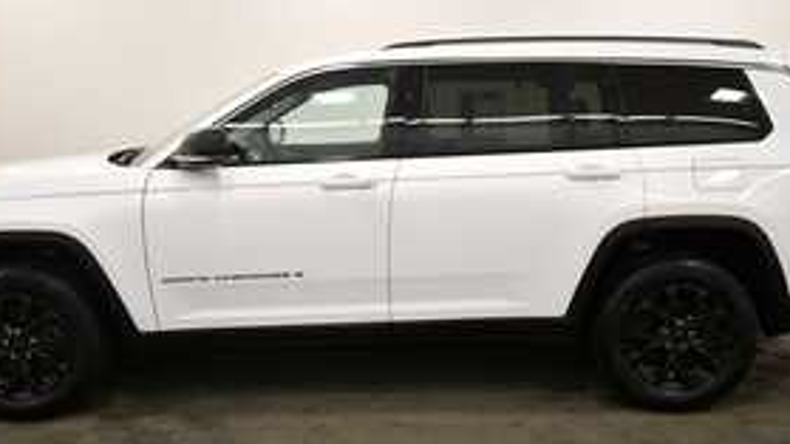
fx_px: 754
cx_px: 394
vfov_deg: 32.8
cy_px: 216
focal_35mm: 36
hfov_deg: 55.3
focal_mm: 16
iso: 800
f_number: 5.3
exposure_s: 1/250
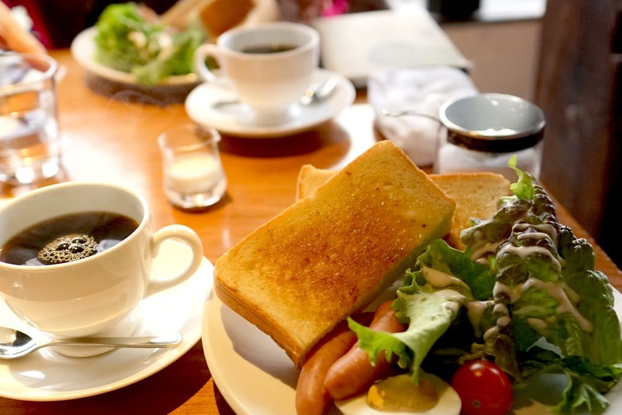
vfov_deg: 31.8
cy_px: 241
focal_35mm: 42
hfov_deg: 46.4
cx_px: 308
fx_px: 726
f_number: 2.5
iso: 2000
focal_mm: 24
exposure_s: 1/200
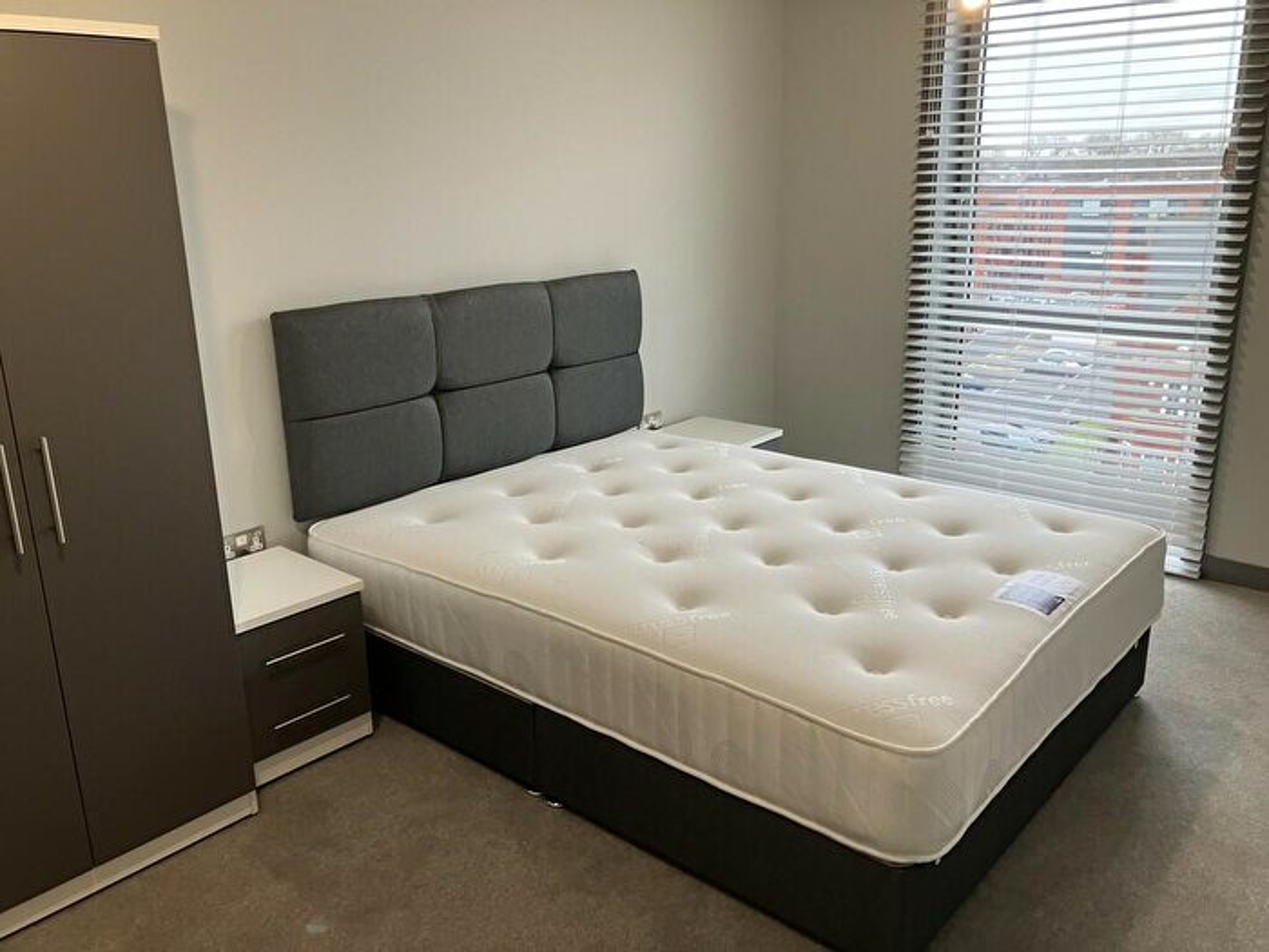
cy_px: 476
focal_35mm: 28
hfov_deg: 63.4
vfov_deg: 49.7
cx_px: 634
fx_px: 1026
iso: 64
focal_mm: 3.99
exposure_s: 1/50
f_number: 1.8
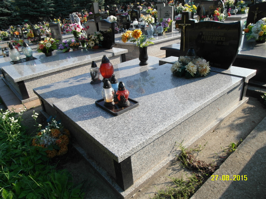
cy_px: 100
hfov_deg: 71.6
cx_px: 133
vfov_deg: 56.8
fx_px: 184
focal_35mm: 24
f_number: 3.9
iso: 80
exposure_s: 1/350
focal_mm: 5.2
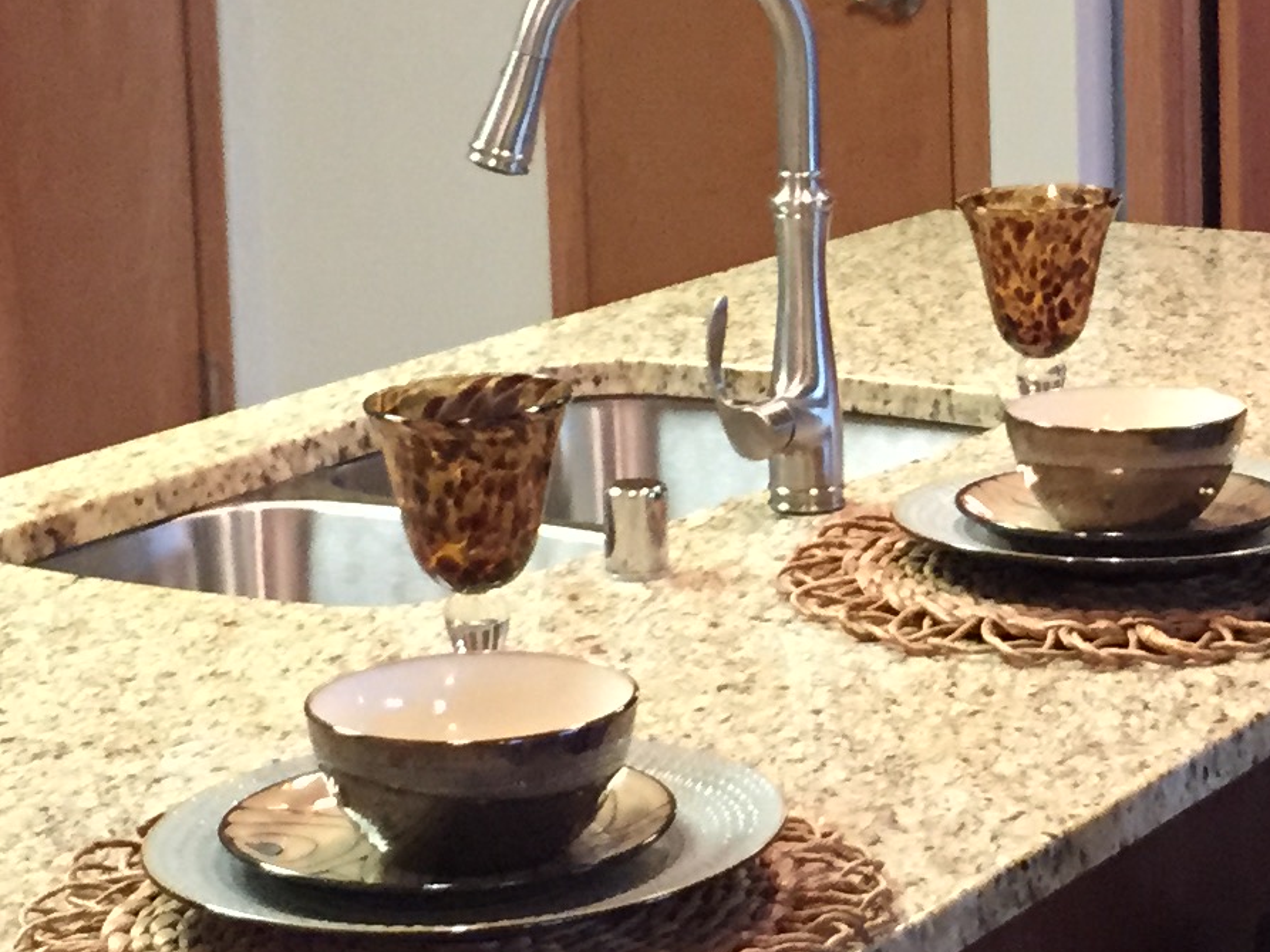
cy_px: 210
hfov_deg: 18.2
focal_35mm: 106
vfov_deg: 13.9
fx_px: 3889
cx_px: 1160
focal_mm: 4.15
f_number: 2.2
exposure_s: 1/30
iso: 250
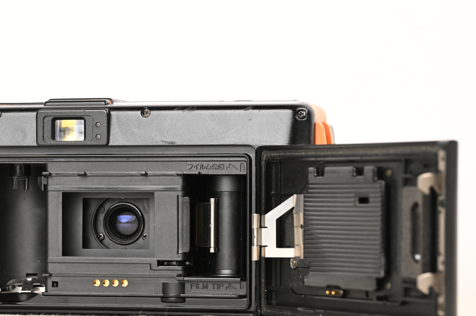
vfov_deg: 9.0
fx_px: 2008
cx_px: 199
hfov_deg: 13.5
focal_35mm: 152
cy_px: 186
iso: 3200
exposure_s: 1/100
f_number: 14
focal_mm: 120
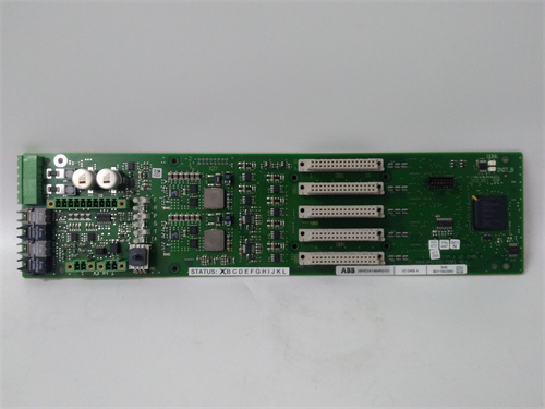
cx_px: 272
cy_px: 204
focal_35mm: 27
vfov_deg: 51.4
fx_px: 425
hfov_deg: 65.3
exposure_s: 1/33
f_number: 2
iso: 384
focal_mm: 3.79
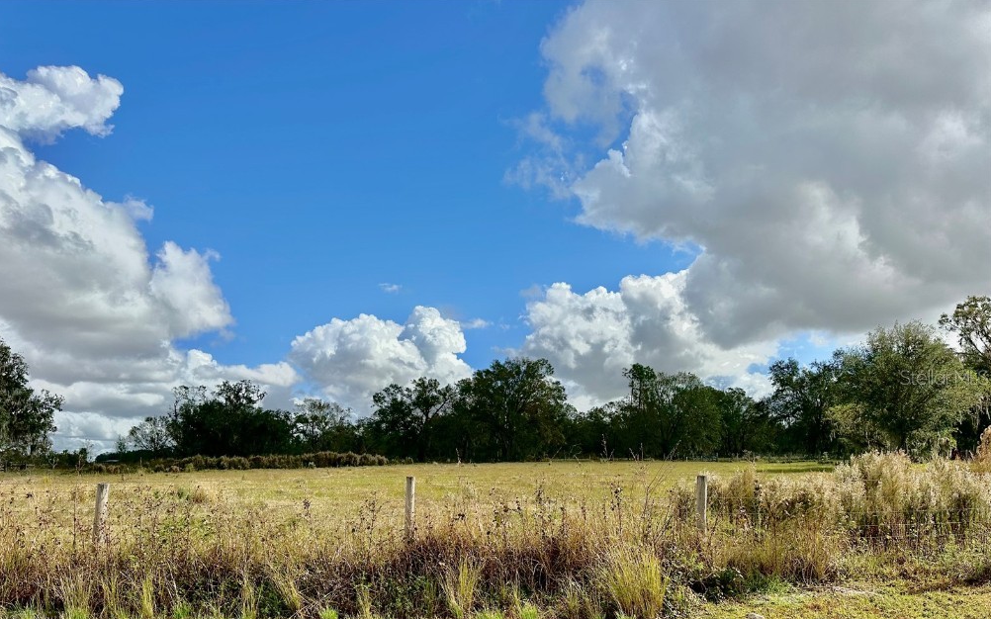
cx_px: 487
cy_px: 377
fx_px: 702
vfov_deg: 47.3
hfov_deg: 70.4
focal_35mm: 26
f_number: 1.78
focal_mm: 6.86
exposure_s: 1/6623
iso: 80
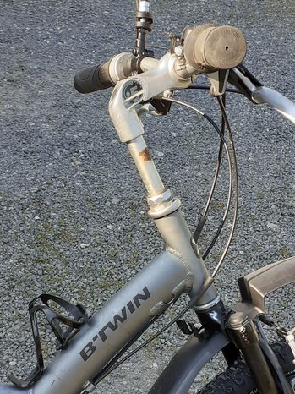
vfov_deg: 33.1
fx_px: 660
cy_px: 251
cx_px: 149
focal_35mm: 58
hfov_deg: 25.2
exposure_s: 1/439
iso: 40
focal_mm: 3.6
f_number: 1.9
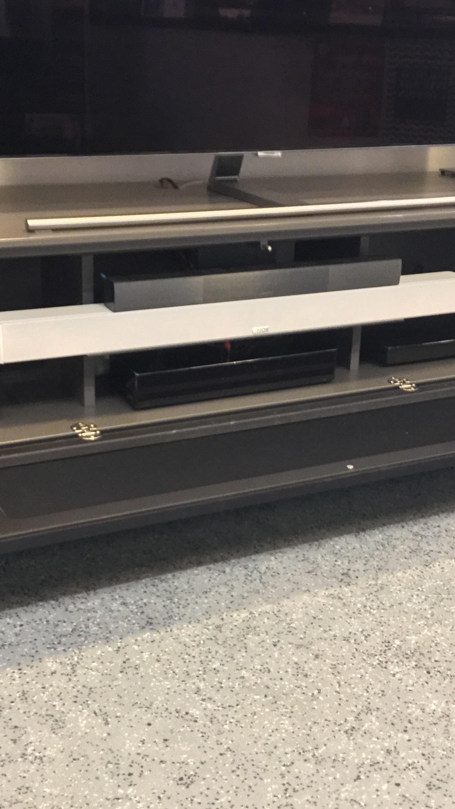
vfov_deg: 44.6
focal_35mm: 46
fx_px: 986
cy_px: 410
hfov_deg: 26.0
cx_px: 230
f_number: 2.4
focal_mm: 3.3
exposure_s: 1/17
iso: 200
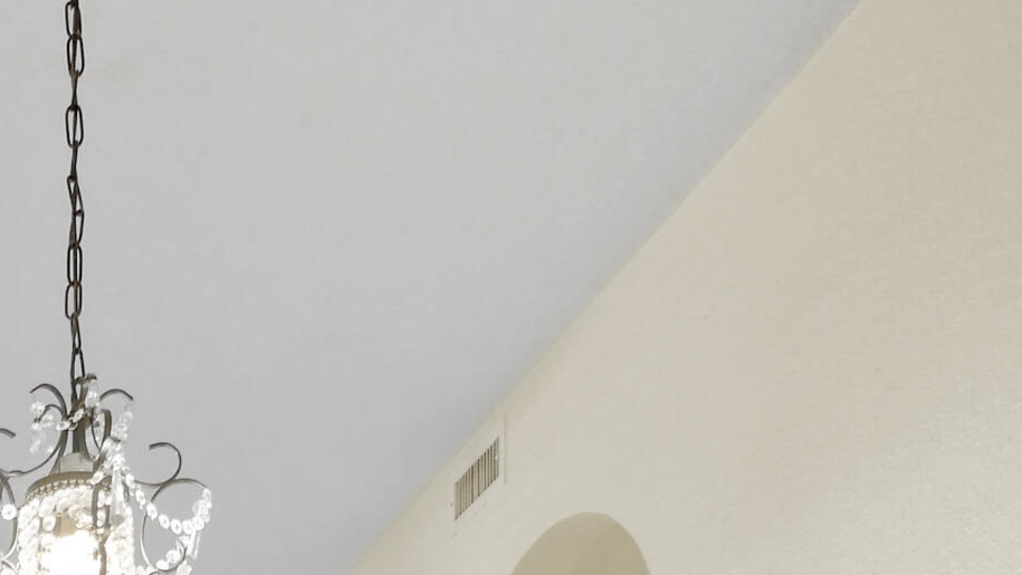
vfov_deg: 17.9
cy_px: 1096
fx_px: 1355
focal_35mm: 50
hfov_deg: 35.0
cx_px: -123
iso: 400
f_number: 4
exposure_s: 1/13
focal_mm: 7
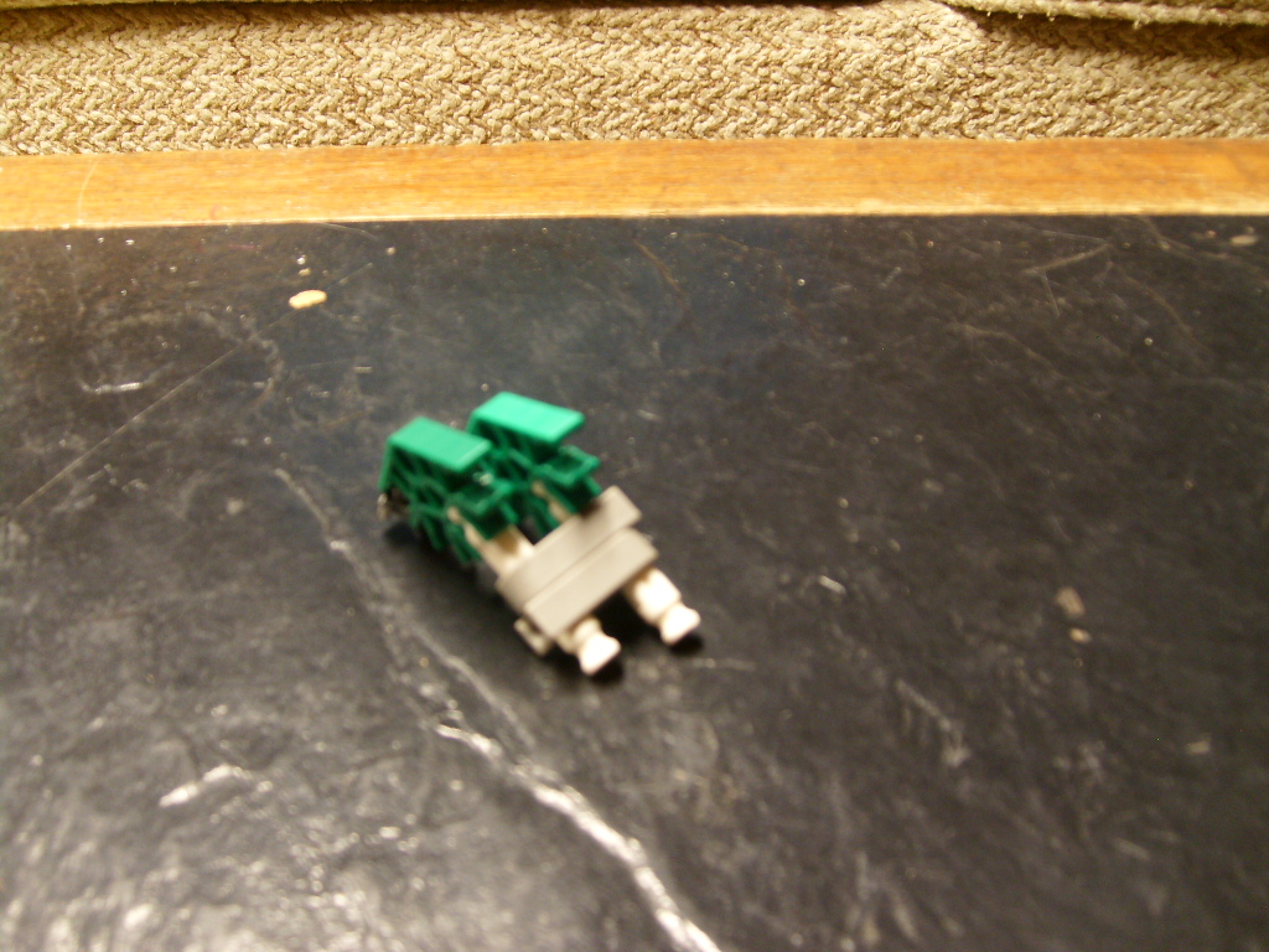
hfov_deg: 52.6
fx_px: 1283
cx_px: 634
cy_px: 476
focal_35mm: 35
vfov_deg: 40.7
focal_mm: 5.8
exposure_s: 1/3
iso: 100
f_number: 2.8
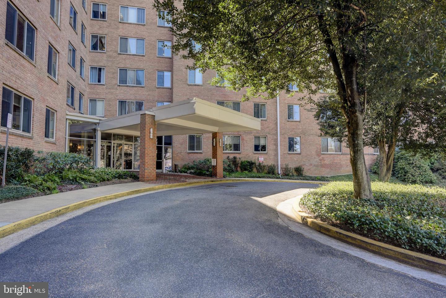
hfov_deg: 78.6
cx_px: 223
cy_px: 149
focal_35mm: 22
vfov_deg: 57.3
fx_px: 273
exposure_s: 1/20
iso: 100
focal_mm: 22
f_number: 7.1
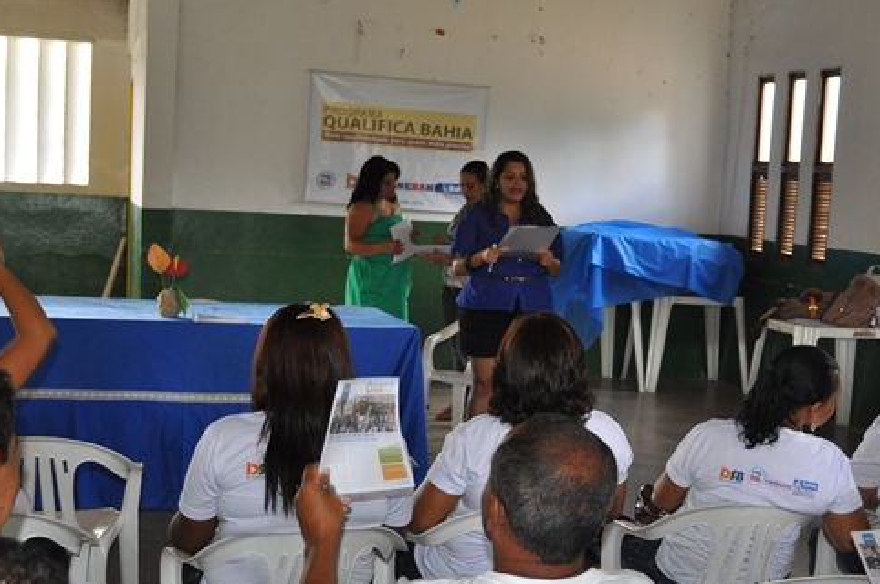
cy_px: 393
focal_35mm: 61
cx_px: 557
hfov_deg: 32.7
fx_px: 1489
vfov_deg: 22.1
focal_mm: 28
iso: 800
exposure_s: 1/60
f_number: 4.5
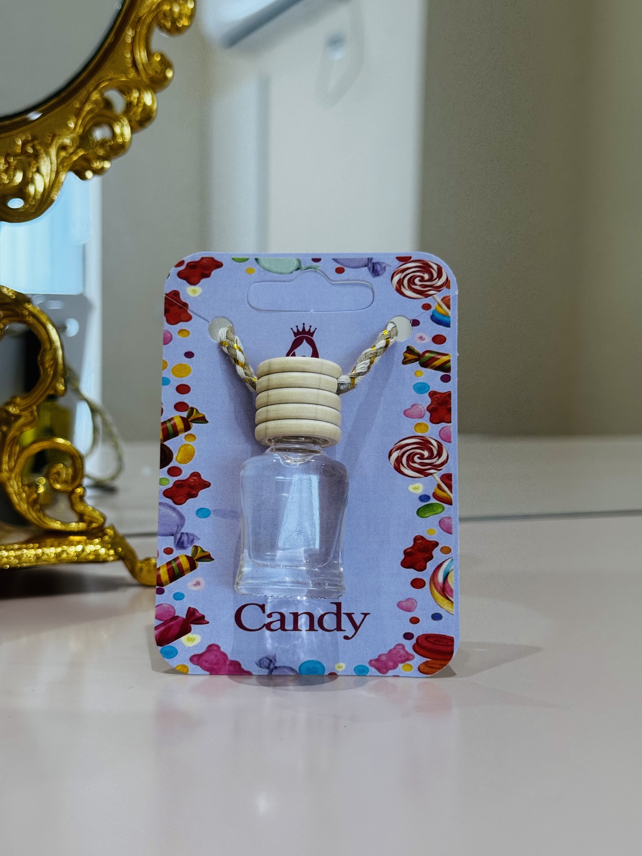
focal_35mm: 48
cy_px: 428
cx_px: 321
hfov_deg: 30.3
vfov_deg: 39.7
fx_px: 1187
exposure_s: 1/176
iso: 64
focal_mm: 6.76
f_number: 1.78
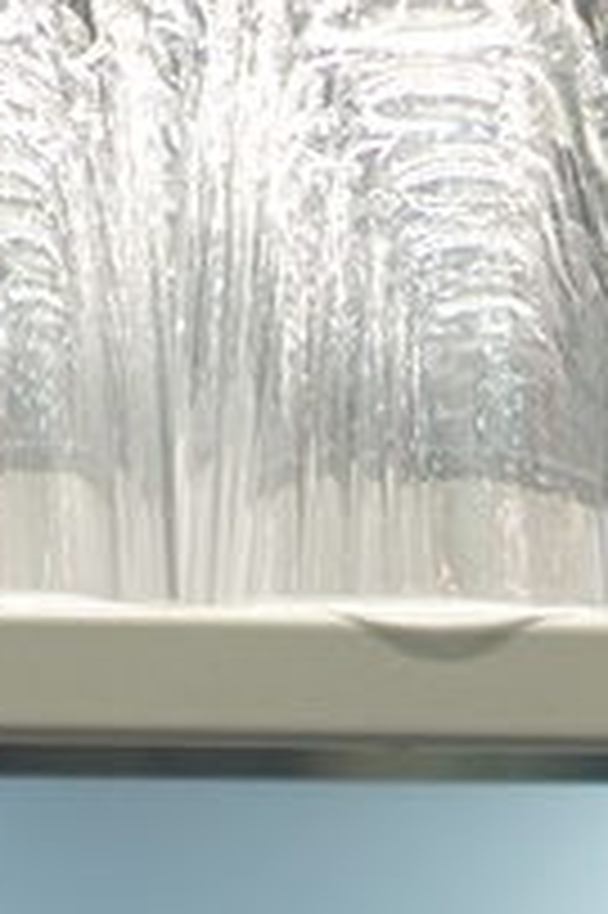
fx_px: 7080
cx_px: 1356
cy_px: 1490
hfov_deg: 4.8
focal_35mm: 279
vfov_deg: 7.2
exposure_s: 1/60
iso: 400
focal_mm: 35
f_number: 4
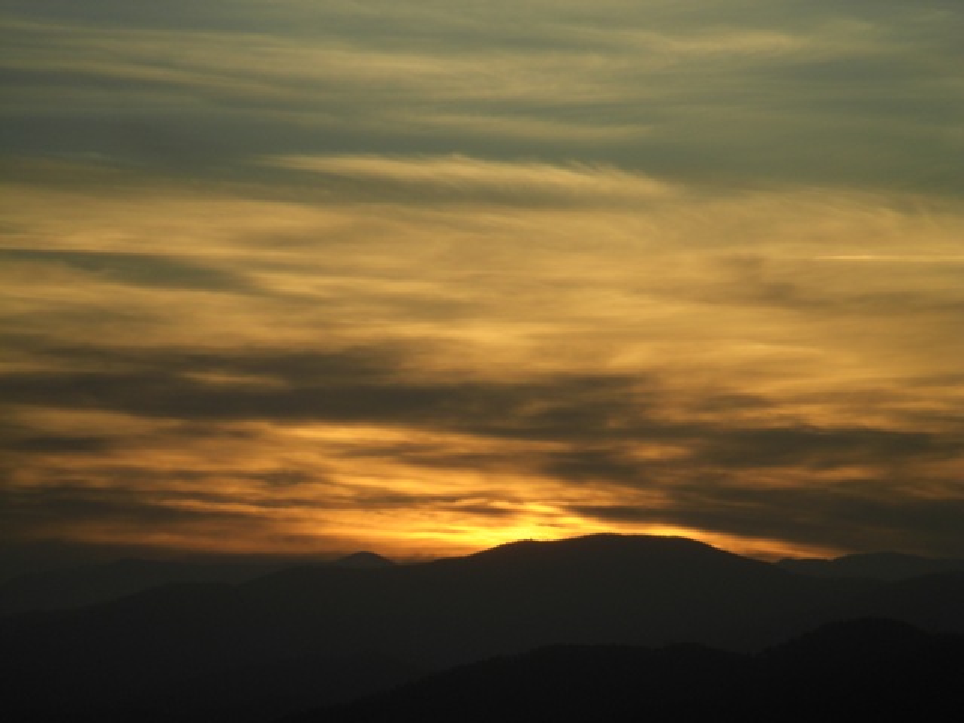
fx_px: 7408
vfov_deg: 5.6
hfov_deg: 7.4
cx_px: 482
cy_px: 362
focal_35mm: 266
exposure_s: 1/100
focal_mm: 44.1
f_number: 6.5
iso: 64
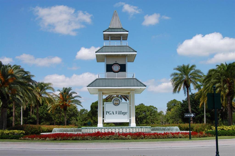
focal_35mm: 48
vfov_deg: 28.0
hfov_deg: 41.2
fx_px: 313
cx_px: 118
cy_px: 78
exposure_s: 1/400
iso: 200
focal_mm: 32
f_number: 10
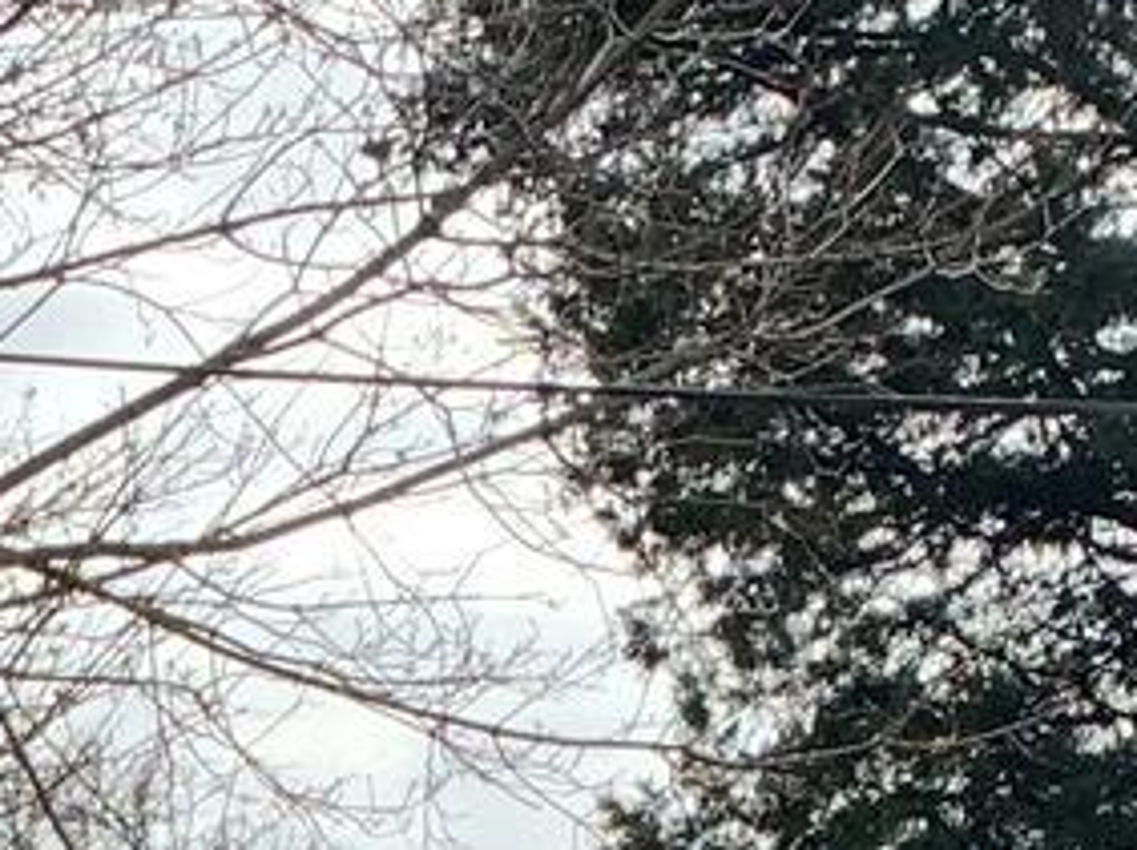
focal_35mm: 189
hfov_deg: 10.1
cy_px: 2449
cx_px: -645
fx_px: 6203
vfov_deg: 7.1
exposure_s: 1/459
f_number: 1.8
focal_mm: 4.25
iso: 25
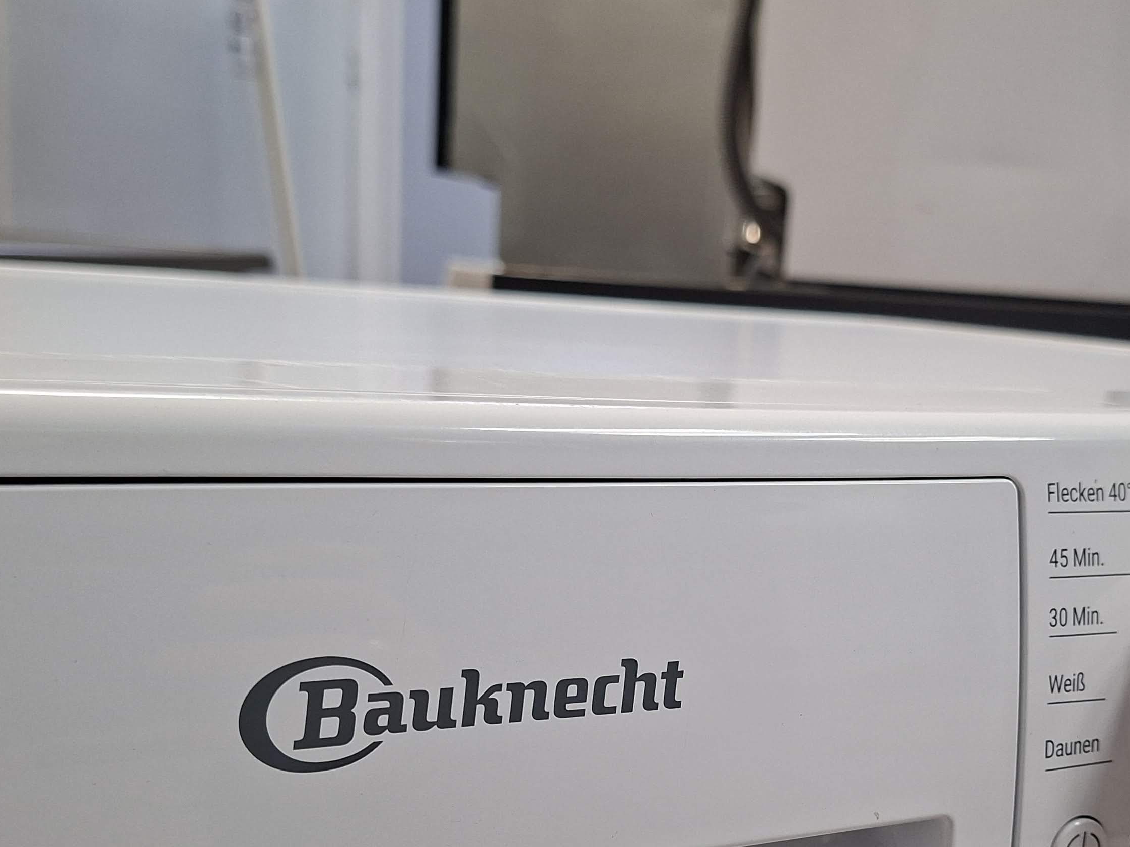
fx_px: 1338
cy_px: 680
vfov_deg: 34.1
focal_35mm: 41
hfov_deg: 45.3
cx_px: 730
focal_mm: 5.54
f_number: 1.8
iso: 200
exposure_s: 1/50
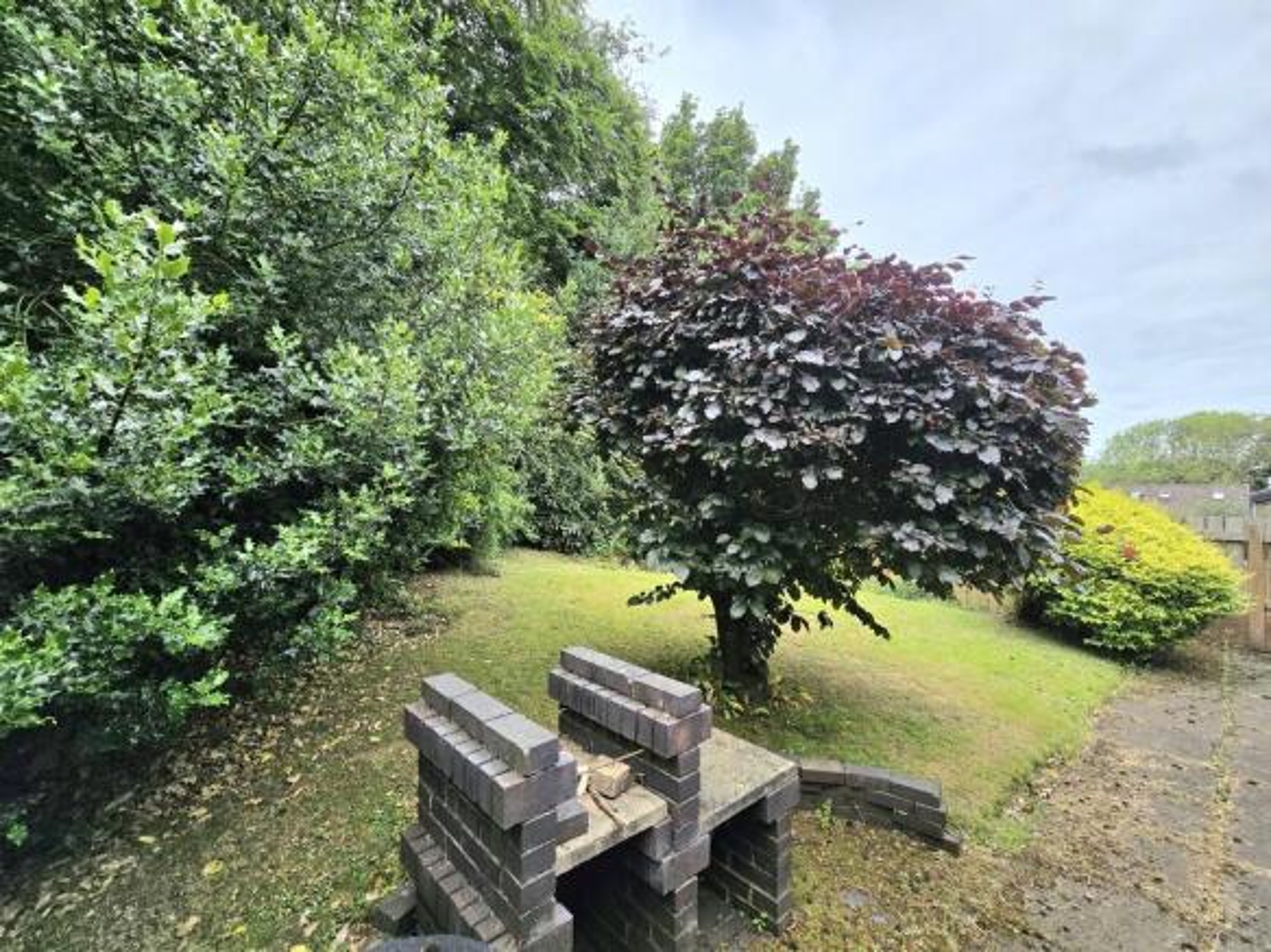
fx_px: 477
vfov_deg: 89.9
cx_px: 636
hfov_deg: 106.2
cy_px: 476
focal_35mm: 13
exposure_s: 1/769
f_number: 2.2
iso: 50
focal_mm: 2.2
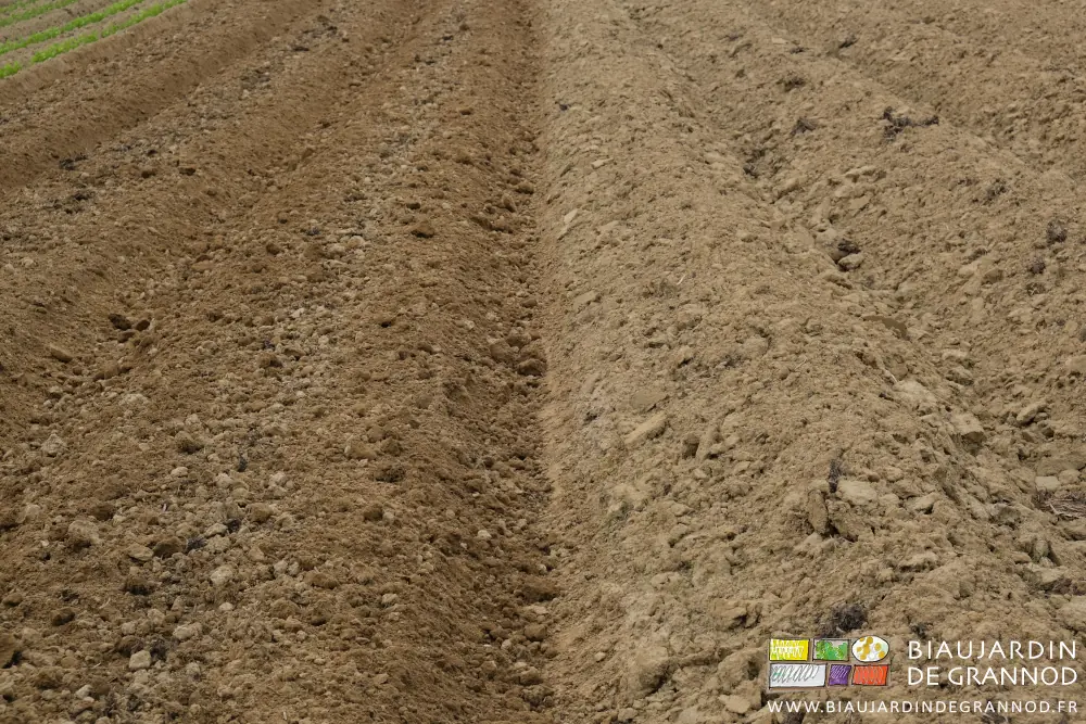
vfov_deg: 21.2
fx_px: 1931
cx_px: 543
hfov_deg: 31.4
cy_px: 362
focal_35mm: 64
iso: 160
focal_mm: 42.5
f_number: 7.1
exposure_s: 1/240
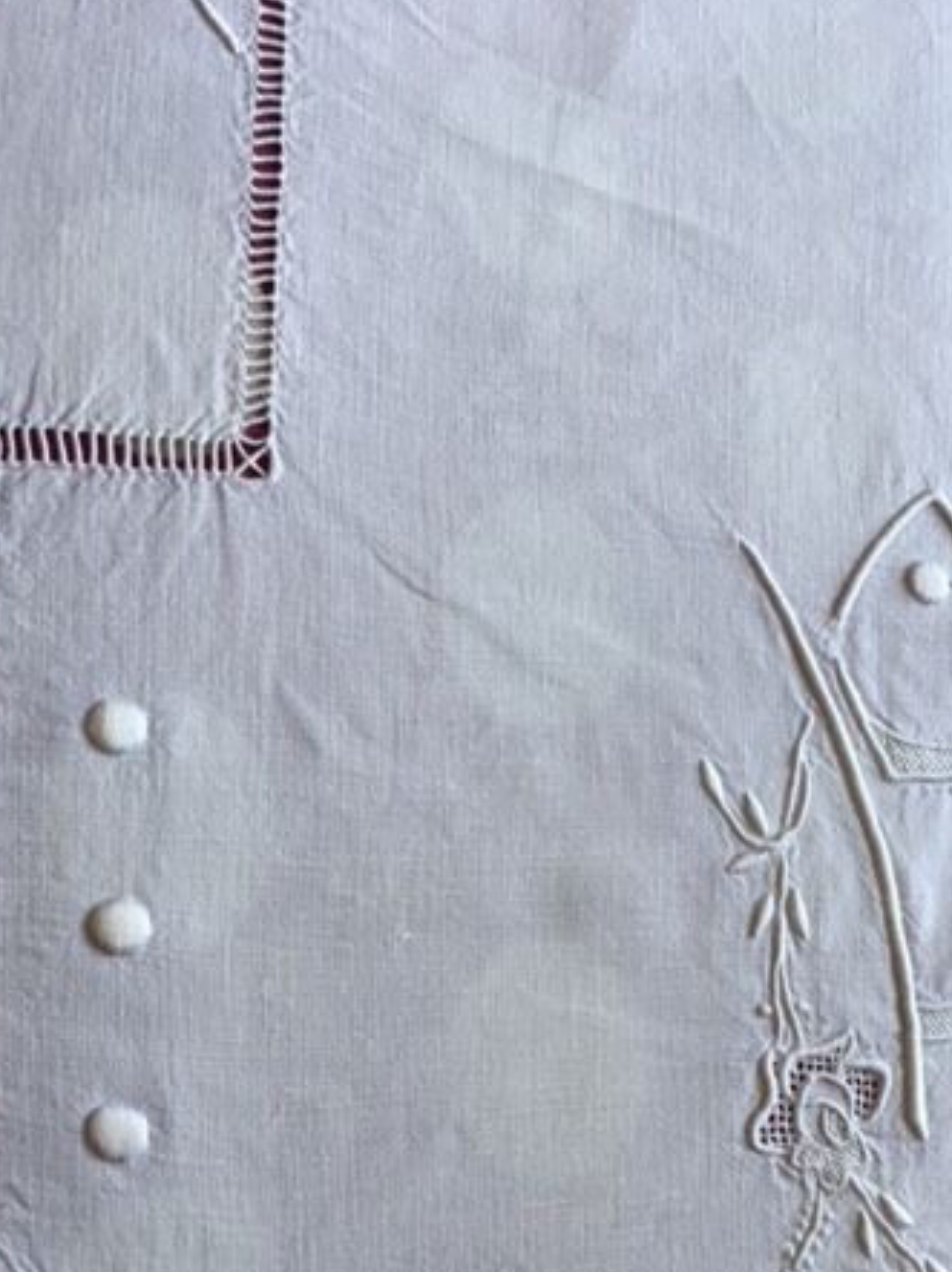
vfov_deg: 43.8
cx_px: 515
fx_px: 1542
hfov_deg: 34.3
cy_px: 901
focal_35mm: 42
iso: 32
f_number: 2.2
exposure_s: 1/100
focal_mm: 4.15
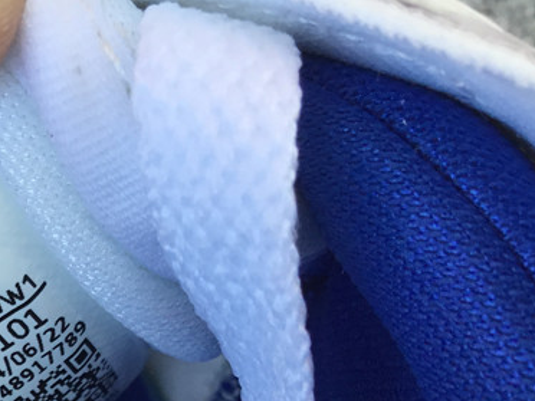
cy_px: 428
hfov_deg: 23.9
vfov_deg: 18.9
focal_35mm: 75
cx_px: -91
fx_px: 1159
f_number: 2.4
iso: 40
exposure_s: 1/100
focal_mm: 3.3
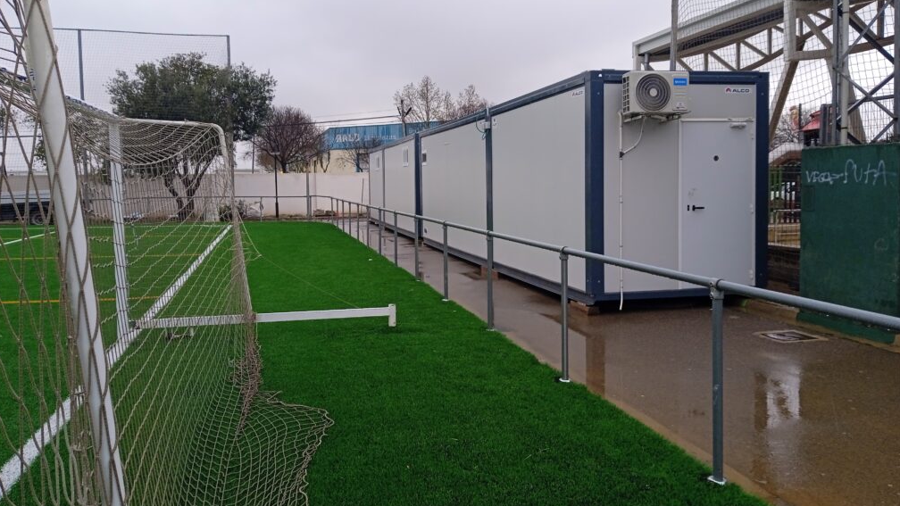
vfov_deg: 37.7
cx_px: 445
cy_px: 225
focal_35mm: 31
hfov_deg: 62.6
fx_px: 740
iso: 112
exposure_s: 1/278
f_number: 2.2
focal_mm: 3.43
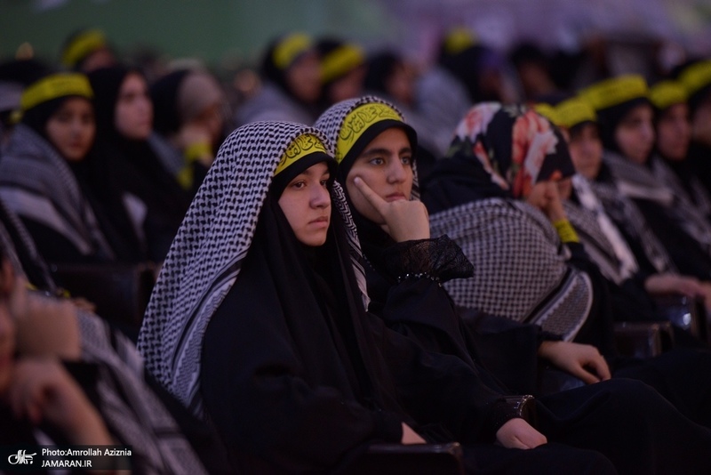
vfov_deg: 6.9
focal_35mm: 200
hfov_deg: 10.3
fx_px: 3951
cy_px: 238
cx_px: 356
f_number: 3.2
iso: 2000
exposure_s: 1/100
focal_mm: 200
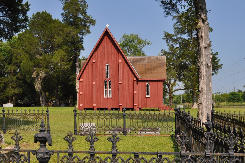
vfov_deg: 47.9
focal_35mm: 27
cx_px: 122
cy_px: 82
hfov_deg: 67.4
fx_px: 184
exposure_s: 1/400
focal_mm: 18
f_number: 10
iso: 200
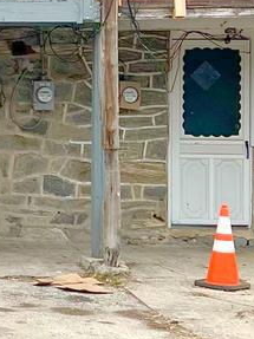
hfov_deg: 9.8
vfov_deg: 14.1
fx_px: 1361
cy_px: 59
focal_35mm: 139
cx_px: -279
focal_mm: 5.7
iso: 50
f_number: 1.5
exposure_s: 1/1645
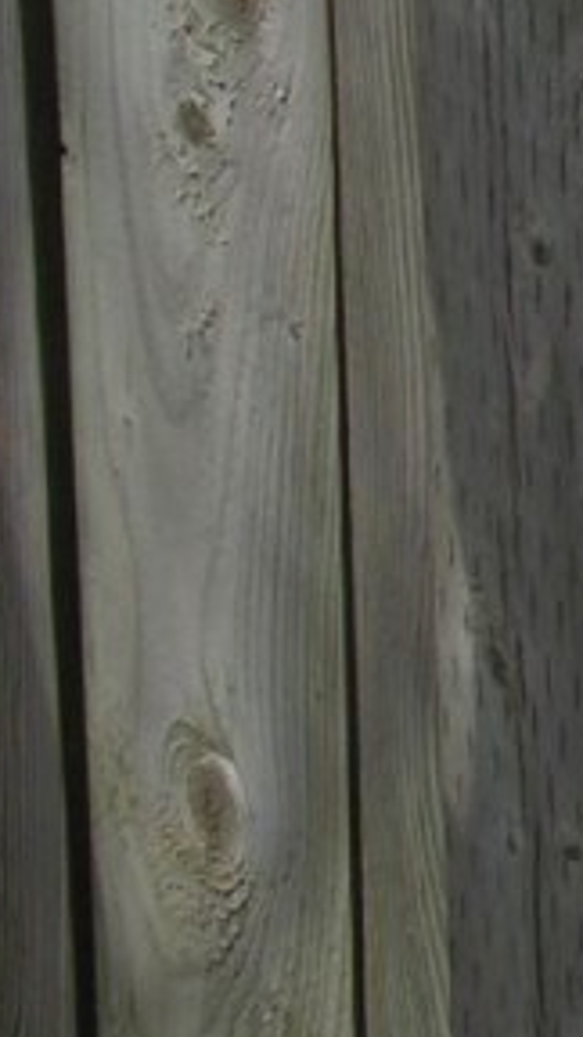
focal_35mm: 205
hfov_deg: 5.8
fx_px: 5634
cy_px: -32
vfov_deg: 10.4
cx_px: 1270
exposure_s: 1/800
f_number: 3.2
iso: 64
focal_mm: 8.9
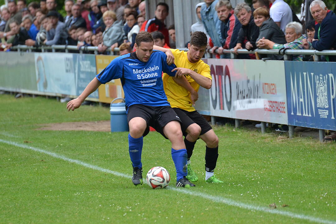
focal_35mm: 450
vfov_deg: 3.1
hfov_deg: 4.6
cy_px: 112
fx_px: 4200
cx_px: 168
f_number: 5.6
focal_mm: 300
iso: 1600
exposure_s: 1/500
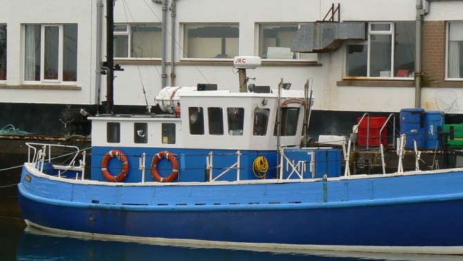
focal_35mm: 188
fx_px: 2308
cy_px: 135
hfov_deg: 11.4
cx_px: 315
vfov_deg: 6.5
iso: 80
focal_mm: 18.6
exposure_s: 1/250
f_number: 5.6
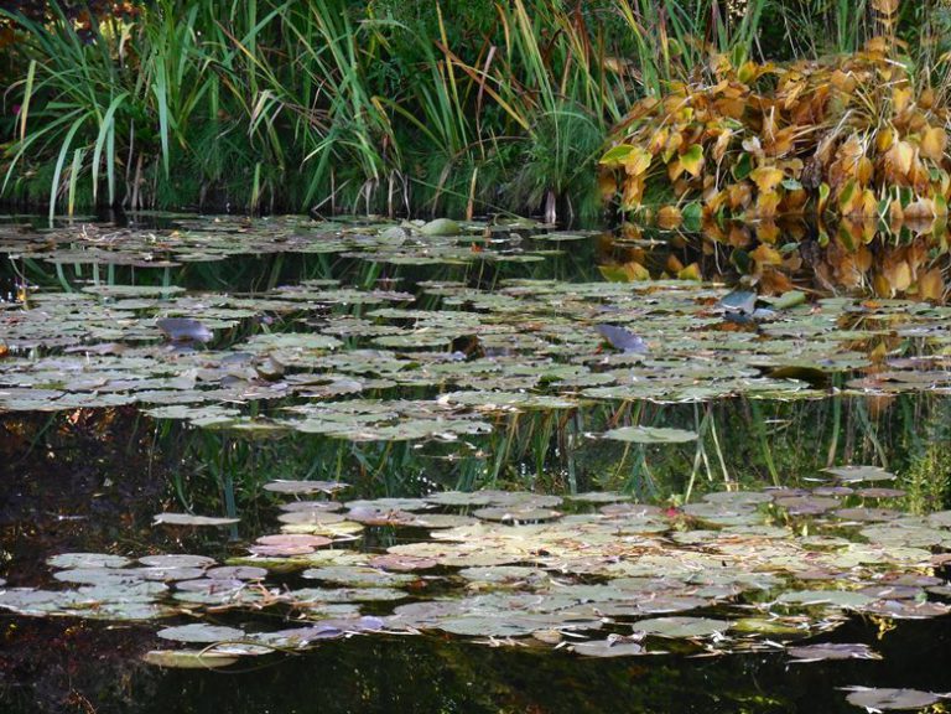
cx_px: 476
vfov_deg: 8.9
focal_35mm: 167
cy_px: 357
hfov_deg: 11.8
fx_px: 4588
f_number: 5.3
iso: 400
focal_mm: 29.8
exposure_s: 1/60
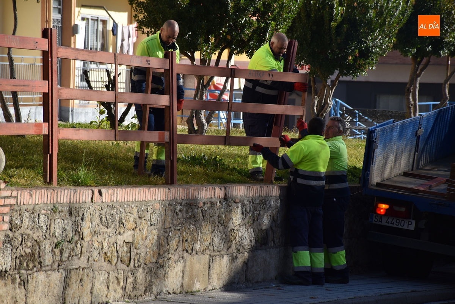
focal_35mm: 210
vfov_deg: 6.6
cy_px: 152
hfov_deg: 9.8
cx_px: 228
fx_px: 2656
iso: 100
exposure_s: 1/400
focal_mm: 140
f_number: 5.6
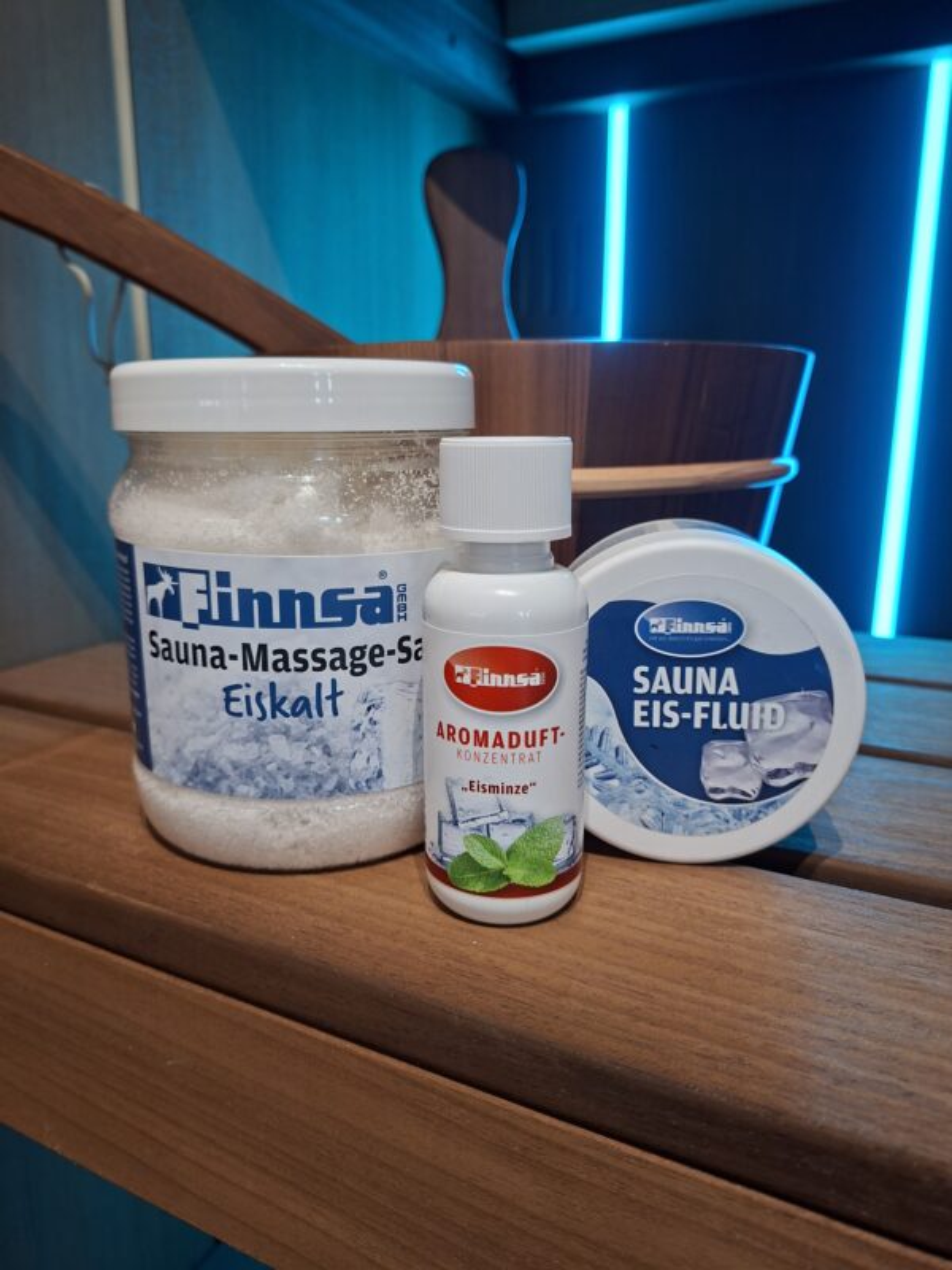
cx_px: 476
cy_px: 635
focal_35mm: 23
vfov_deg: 73.9
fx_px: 843
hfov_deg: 58.9
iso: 250
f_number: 1.8
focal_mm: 5.54
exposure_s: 1/50
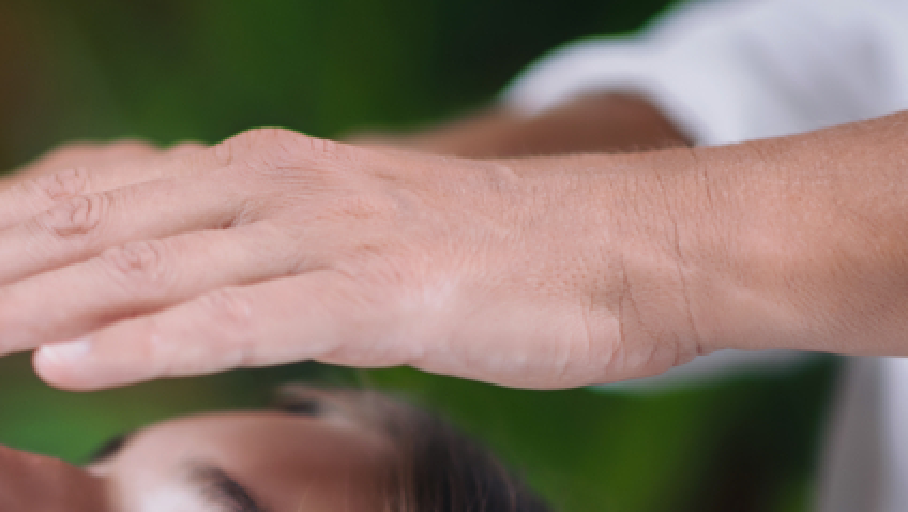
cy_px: 575
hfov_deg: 10.0
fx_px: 5179
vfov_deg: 5.6
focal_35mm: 215
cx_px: 103
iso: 100
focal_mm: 85
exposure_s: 1/200
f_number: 1.6
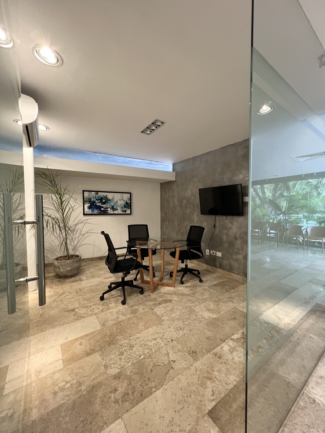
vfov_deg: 106.2
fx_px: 163
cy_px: 216
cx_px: 162
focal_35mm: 13
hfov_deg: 89.9
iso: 320
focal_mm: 1.57
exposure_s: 1/60
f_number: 1.8
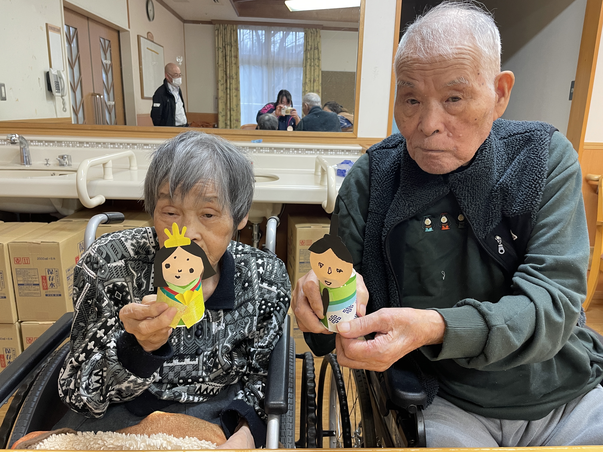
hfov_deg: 67.3
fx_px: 453
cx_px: 302
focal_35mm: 26
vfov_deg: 53.1
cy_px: 226
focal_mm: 4.2
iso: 200
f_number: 1.6
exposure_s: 1/60
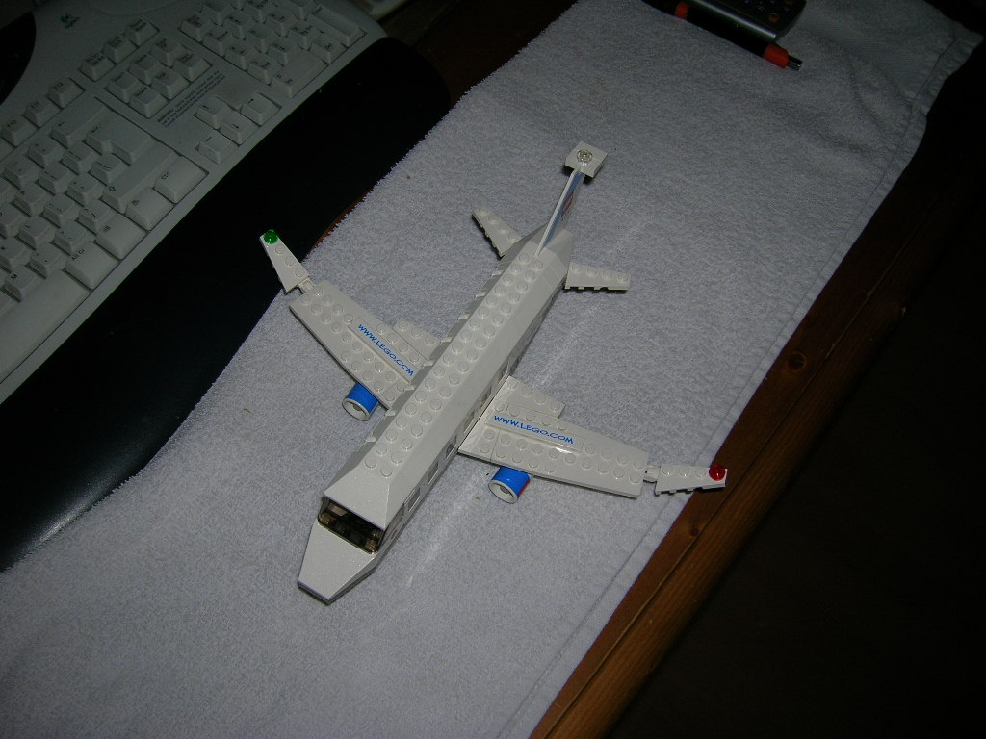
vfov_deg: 41.8
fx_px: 968
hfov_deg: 54.0
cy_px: 370
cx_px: 493
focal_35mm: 34
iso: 50
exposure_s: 1/60.1
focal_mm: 5.7
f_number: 2.9
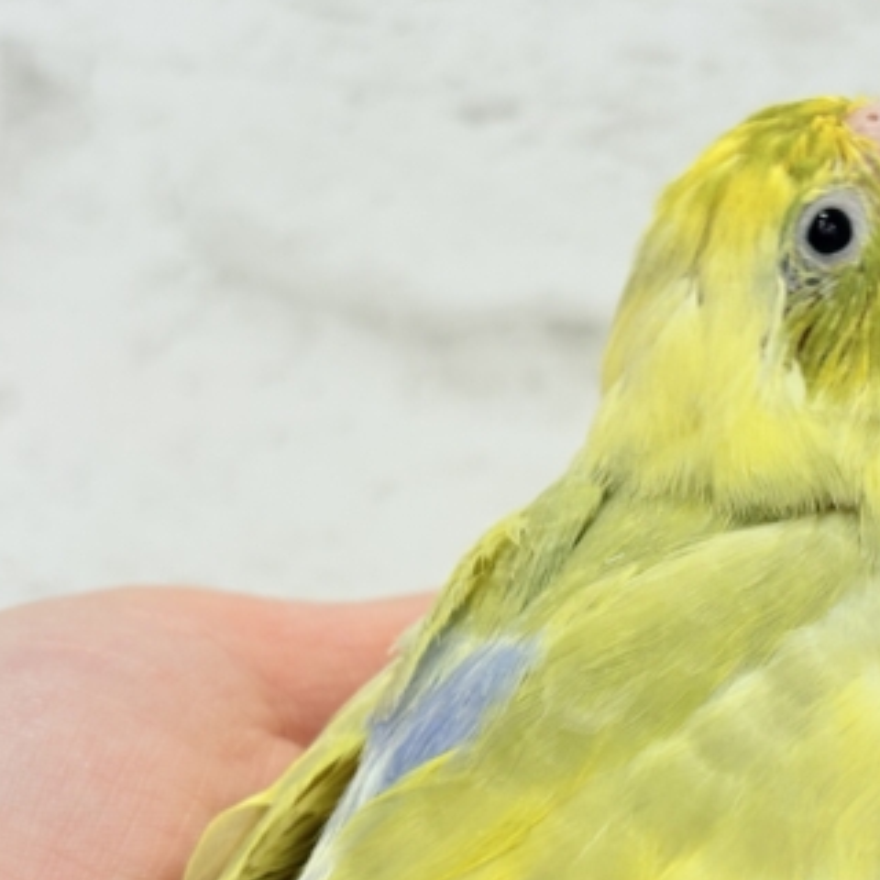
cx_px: 756
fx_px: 2646
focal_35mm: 92
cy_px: 553
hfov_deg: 18.6
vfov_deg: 18.8
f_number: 1.6
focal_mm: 5.96
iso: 40
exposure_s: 1/50
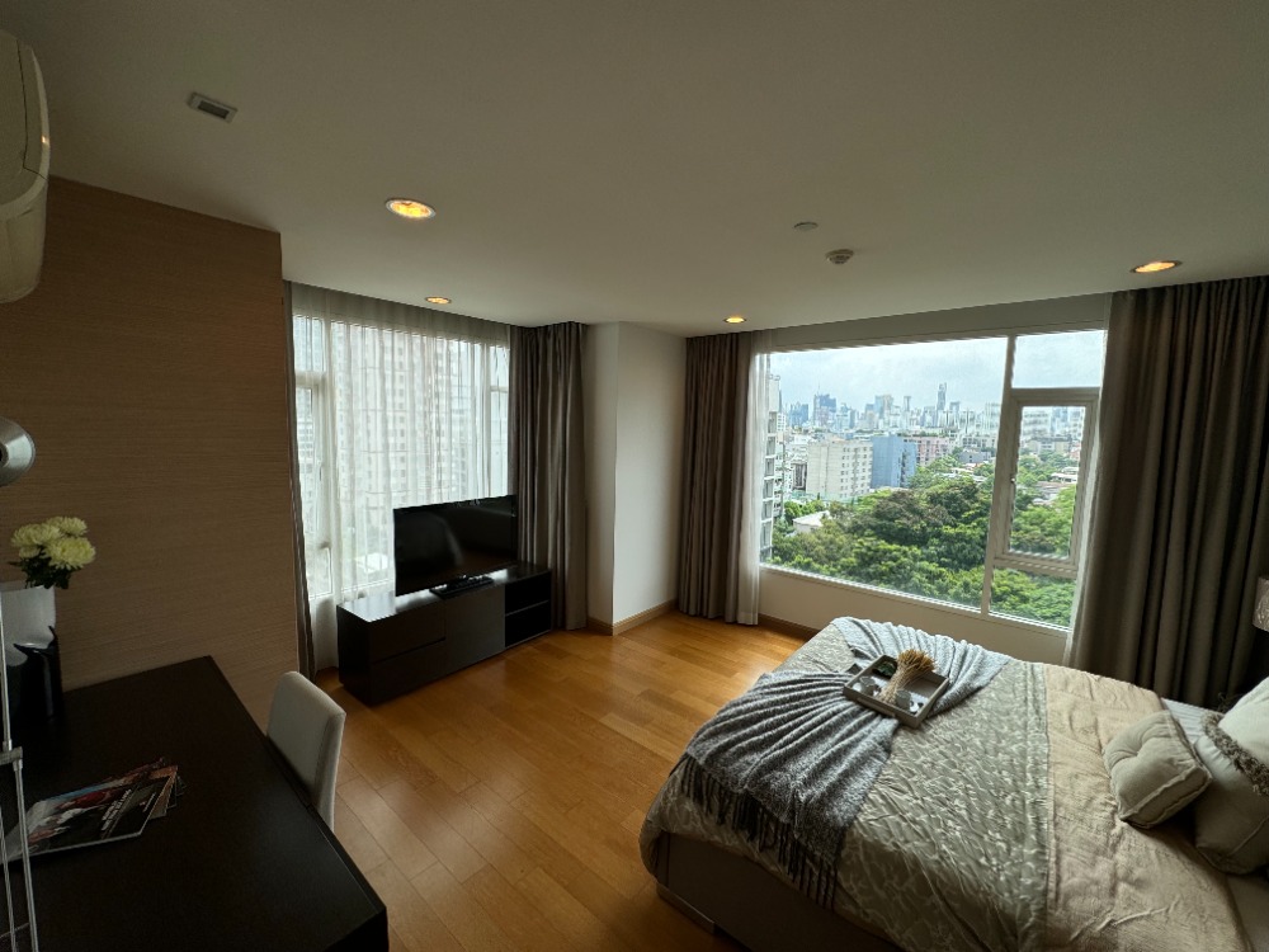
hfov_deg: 102.1
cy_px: 476
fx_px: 513
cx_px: 634
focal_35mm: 14
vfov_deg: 85.7
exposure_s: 1/338
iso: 40
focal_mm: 2.22
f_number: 2.2
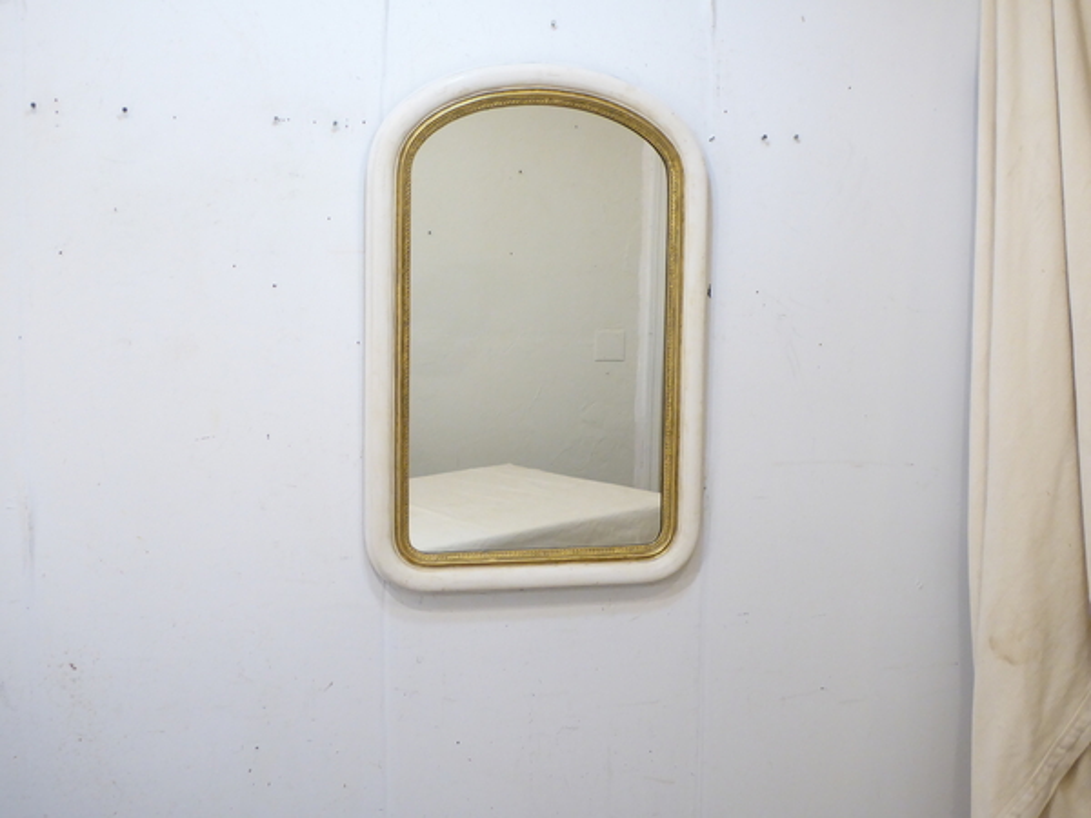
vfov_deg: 29.7
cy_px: 409
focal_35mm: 49
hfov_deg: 38.9
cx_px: 546
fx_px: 1544
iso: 400
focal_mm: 8.4
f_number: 4
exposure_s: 1/25
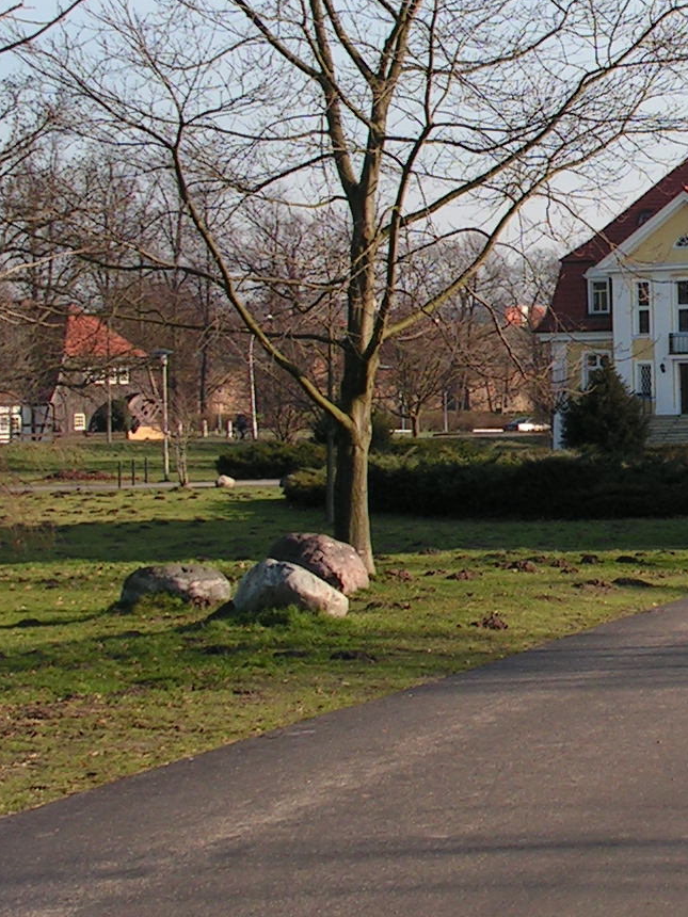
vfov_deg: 15.0
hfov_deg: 11.0
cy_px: 328
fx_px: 3472
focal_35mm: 131
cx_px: 946
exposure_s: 1/320
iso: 64
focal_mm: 9.2
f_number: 4.8
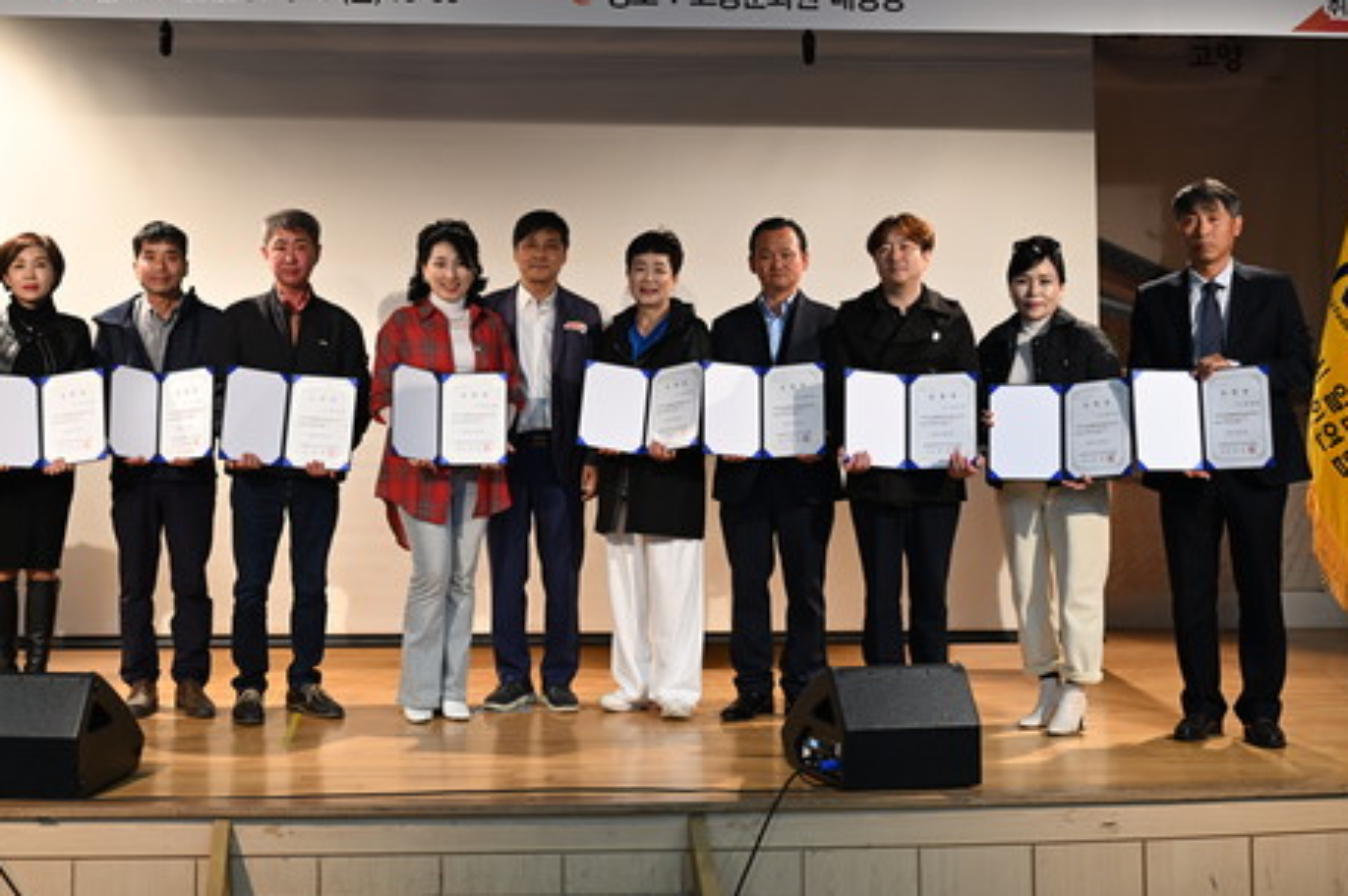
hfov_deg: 42.6
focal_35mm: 46
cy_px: 312
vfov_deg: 29.0
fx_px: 1721
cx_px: 549
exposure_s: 1/160
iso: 800
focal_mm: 35
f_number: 2.8
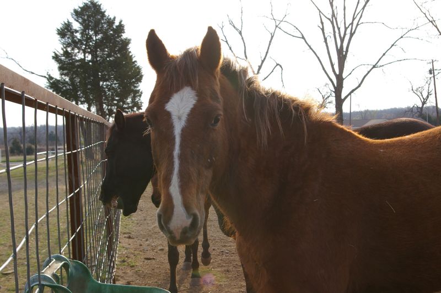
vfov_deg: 27.2
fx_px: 606
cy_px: 146
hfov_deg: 40.0
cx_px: 220
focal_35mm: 50
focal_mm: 33
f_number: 11
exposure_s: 1/125
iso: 200
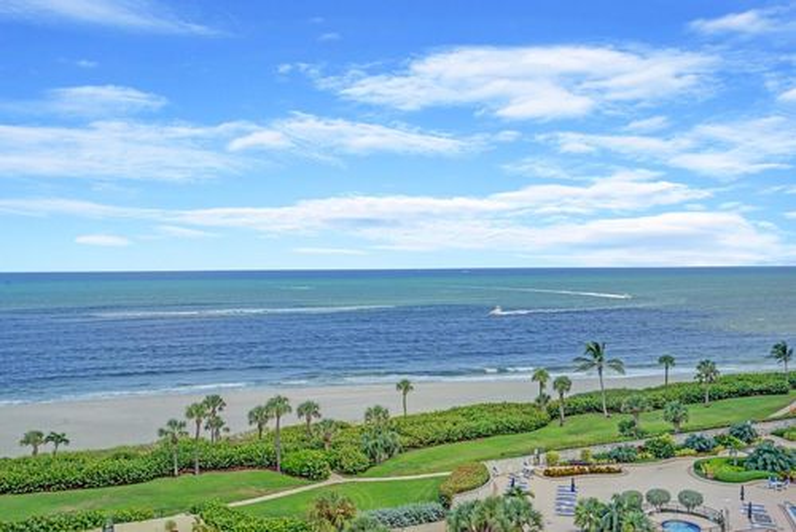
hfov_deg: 61.9
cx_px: 398
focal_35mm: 30
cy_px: 266
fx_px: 664
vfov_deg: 43.7
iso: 320
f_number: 11
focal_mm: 30
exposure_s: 1/640
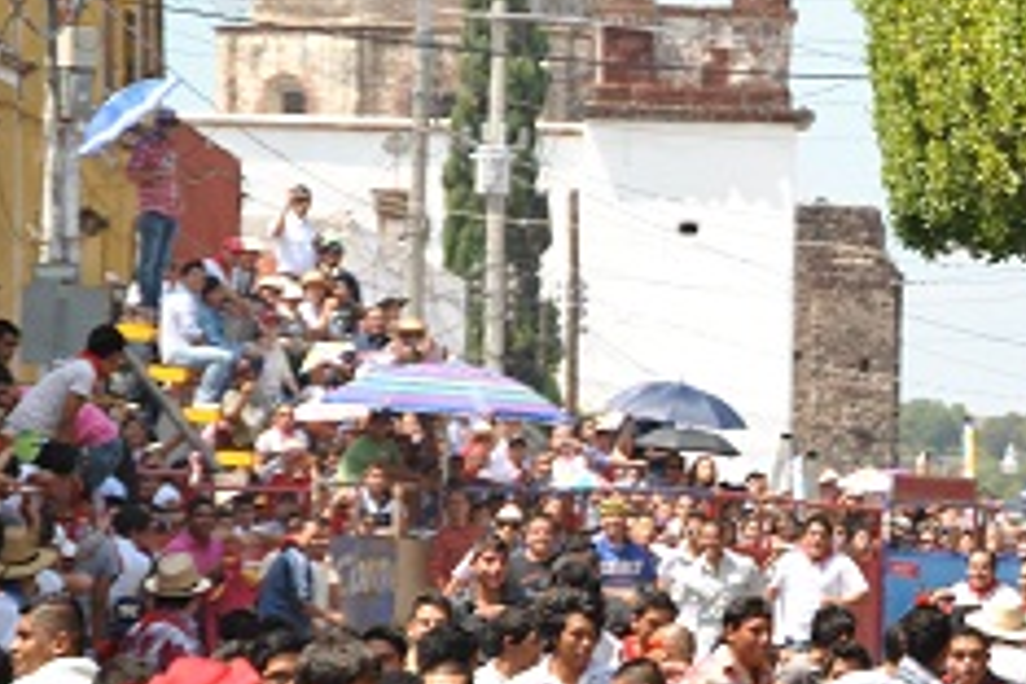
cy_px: 539
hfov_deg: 4.1
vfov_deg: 2.8
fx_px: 14165
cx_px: 995
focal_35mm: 497
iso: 100
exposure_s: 1/200
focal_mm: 155
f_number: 8
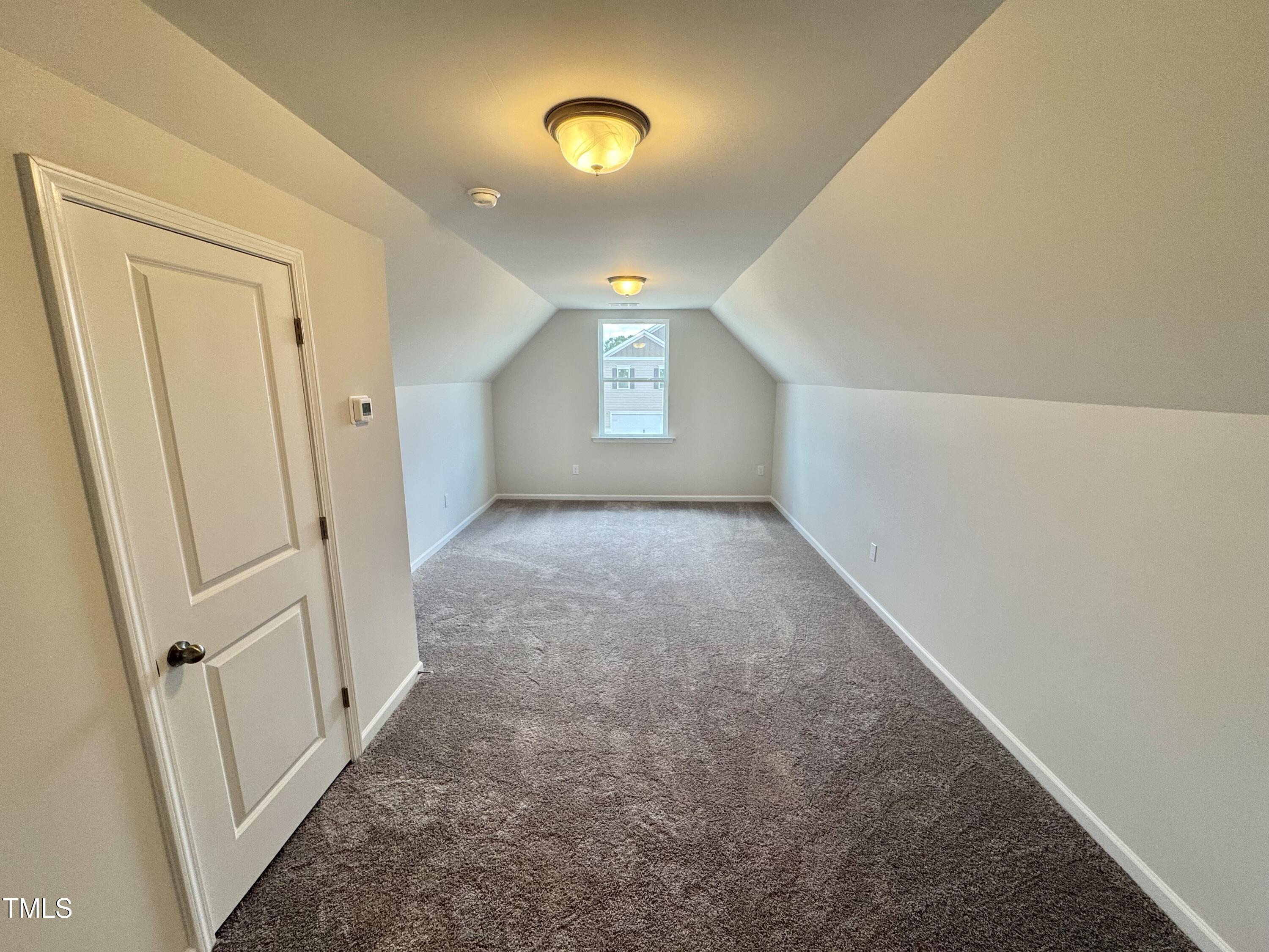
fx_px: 513
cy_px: 476
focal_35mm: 14
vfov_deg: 85.7
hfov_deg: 102.1
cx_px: 634
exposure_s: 1/120
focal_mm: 2.22
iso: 125
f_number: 2.2
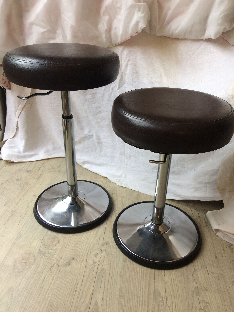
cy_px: 156
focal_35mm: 29
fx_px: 261
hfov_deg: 48.2
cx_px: 117
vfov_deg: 61.7
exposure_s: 1/100
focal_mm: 4.15
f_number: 2.2
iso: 40
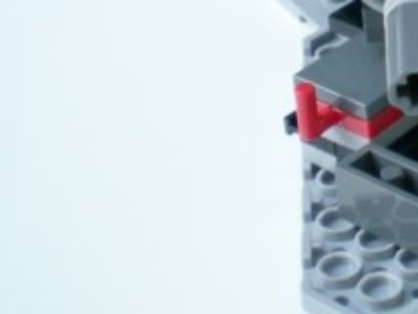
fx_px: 1413
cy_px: -93
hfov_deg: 15.6
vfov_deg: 12.3
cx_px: 617
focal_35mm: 117
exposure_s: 1/59.8
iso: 136
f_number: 3.1
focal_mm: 6.3
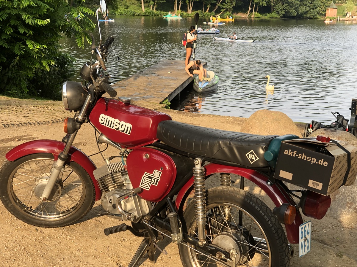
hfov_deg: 36.8
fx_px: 536
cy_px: 134
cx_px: 178
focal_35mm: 52
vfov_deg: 28.0
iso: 16
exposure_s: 1/167
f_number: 2.4
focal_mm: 6
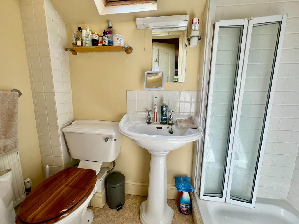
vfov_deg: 89.9
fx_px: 112
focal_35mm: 13
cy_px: 112
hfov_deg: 106.2
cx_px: 150
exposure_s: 1/195
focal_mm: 1.57
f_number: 1.8
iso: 32
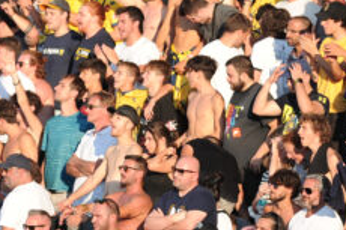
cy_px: -35
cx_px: -175
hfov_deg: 2.1
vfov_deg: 1.4
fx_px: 9614
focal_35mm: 1001
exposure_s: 1/2000
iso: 500
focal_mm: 300
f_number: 4.5
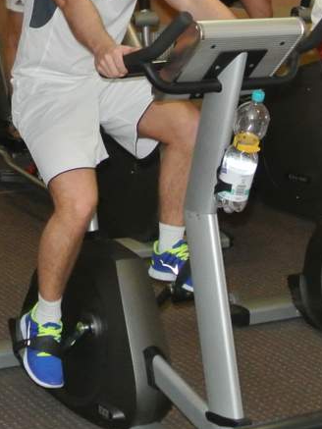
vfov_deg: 18.0
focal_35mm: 108
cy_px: 53
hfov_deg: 13.5
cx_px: -6
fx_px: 1339
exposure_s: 1/60
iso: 800
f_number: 4
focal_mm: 13.1
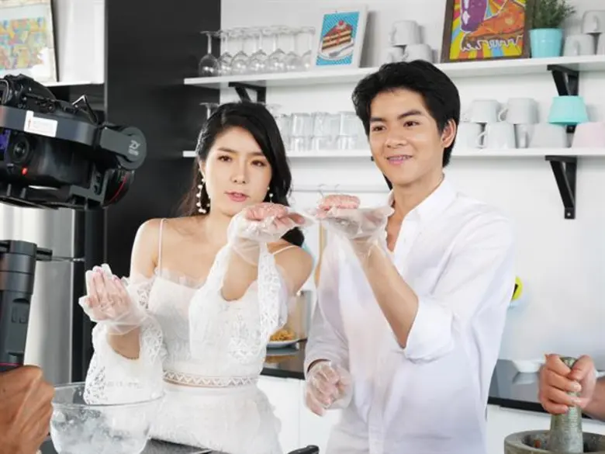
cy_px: 227
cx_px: 302
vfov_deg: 22.9
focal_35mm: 64
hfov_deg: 30.3
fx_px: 1119
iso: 250
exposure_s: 1/80
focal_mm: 32
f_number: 5.6
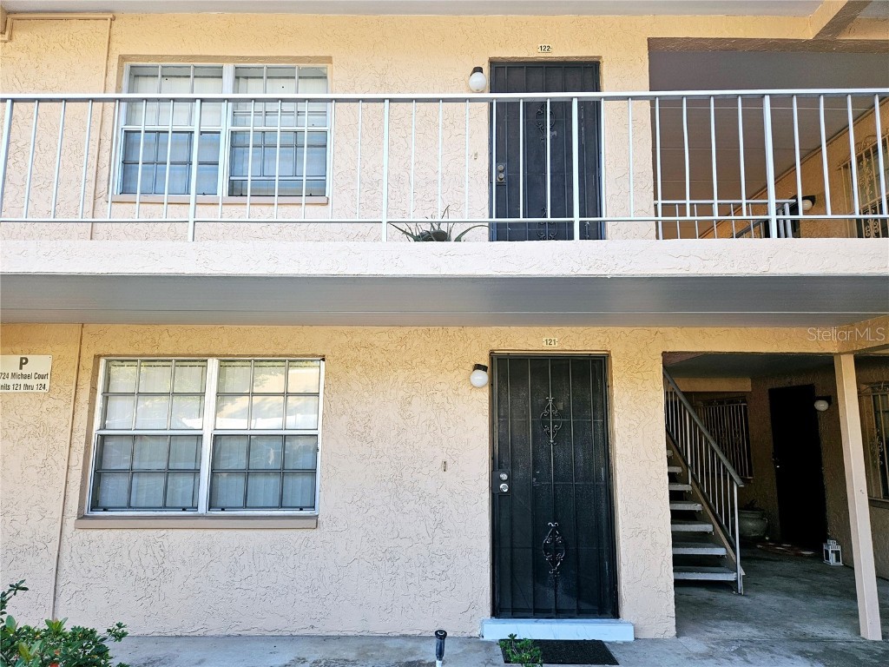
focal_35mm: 23
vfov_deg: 58.9
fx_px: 591
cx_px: 444
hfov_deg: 73.9
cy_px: 334
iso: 64
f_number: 1.8
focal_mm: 5.4
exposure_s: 1/370
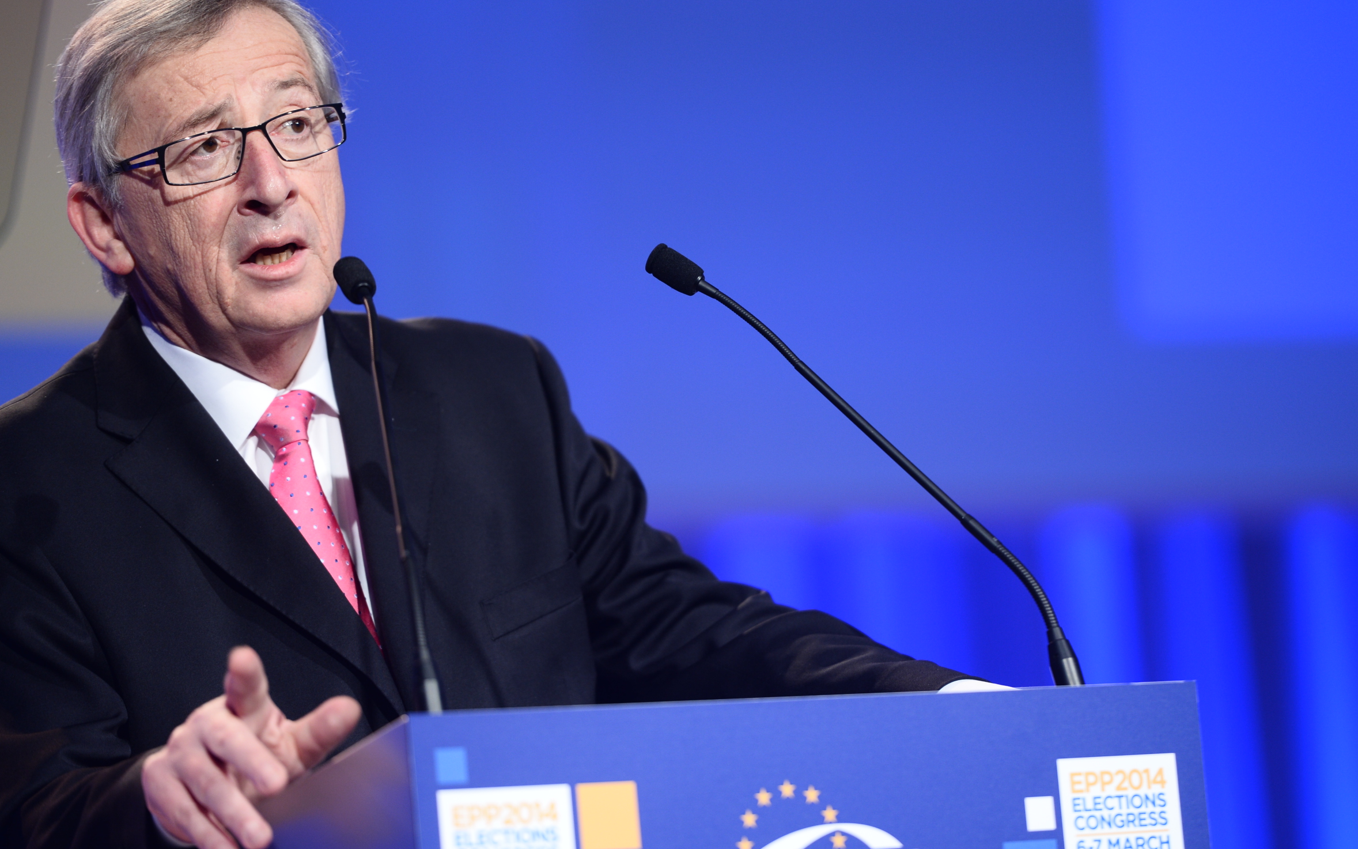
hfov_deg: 9.8
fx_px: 7883
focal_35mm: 213
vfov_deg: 6.2
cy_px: 424
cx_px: 701
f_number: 2.8
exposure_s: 1/200
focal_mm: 200
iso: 800
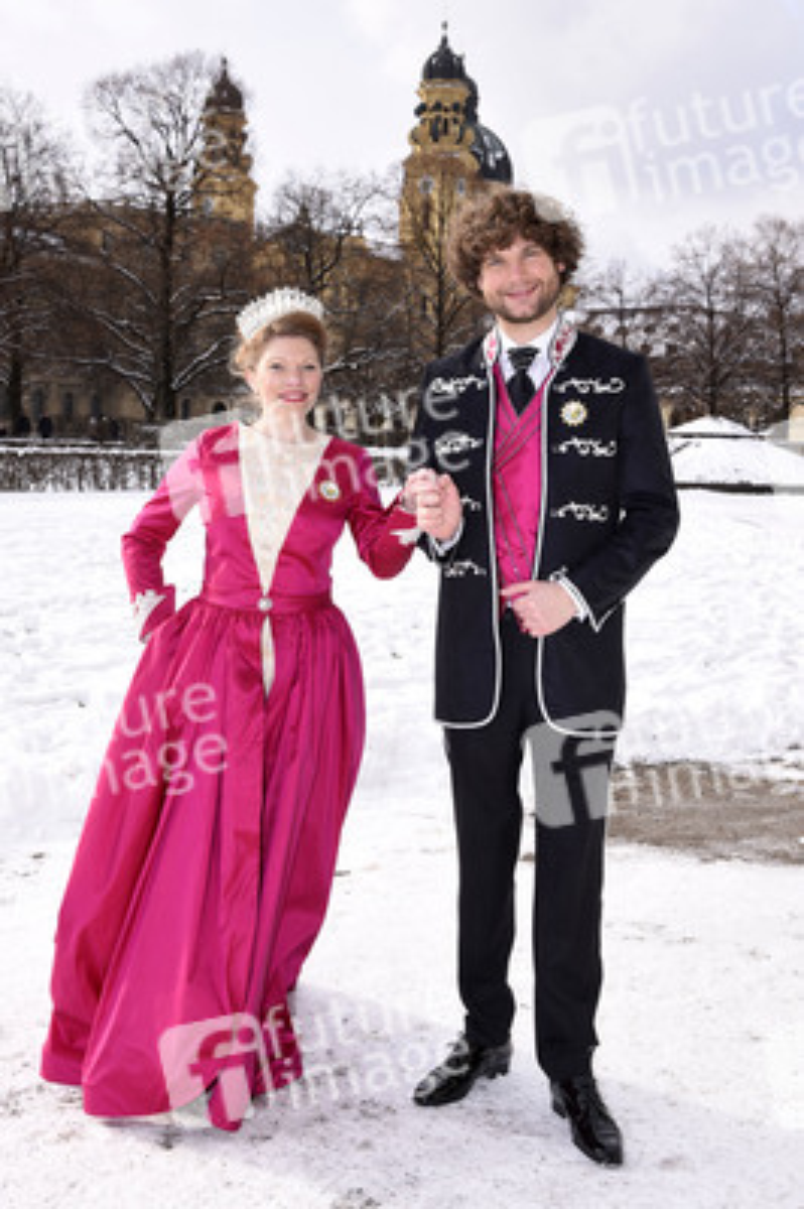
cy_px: 604
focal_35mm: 40
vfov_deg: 48.5
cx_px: 402
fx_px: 1342
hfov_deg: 33.3
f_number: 10
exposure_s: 1/160
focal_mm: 40
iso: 200
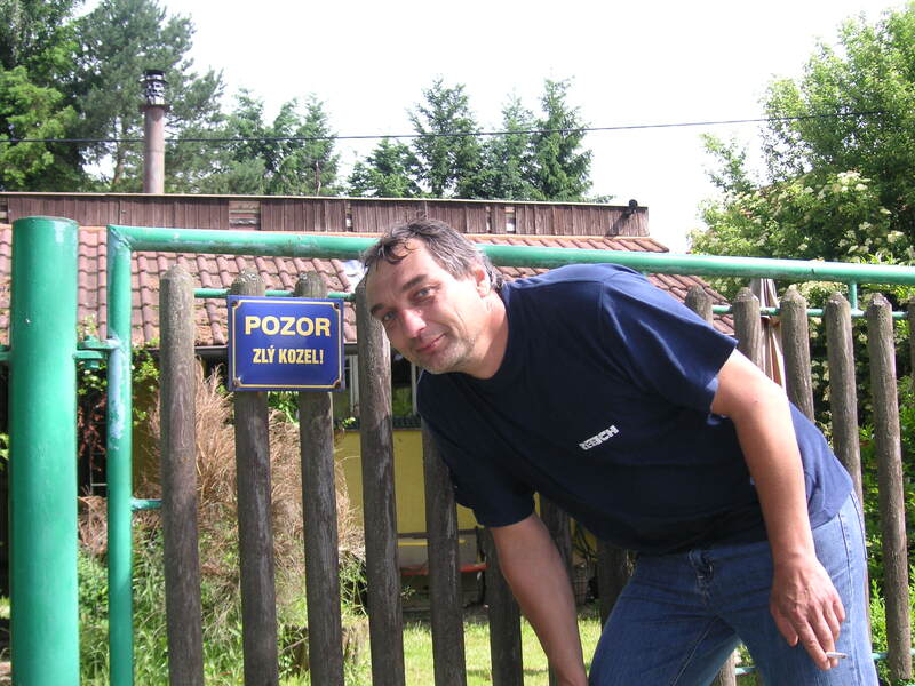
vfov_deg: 30.9
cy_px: 343
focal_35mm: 47
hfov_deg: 40.4
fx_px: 1242
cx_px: 458
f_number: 3.3
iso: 50
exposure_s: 1/180
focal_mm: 7.8
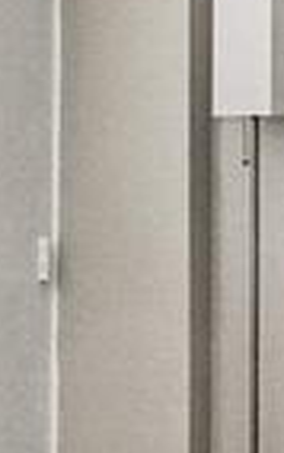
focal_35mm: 165
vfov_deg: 12.7
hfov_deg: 7.3
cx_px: -485
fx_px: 2039
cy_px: 156
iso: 1250
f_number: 8
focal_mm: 16
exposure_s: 1/50
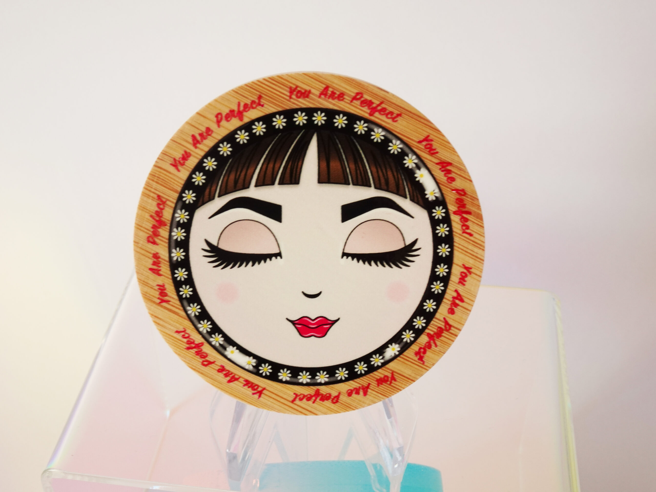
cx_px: 328
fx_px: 834
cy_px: 246
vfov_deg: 32.9
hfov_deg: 42.9
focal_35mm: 44
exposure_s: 1/50
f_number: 4.5
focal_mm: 7.29
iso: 80
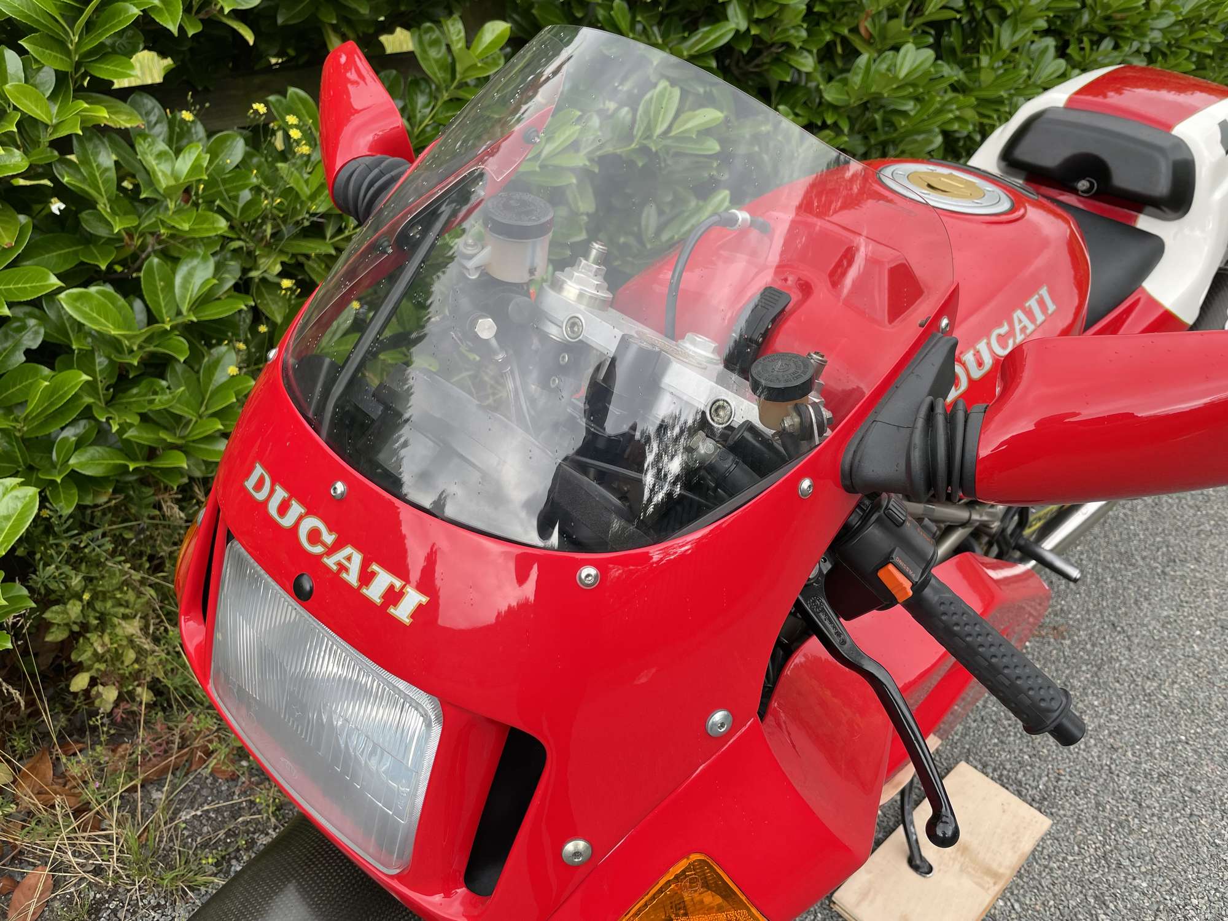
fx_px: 922
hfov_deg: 67.3
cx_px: 614
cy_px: 460
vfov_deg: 53.1
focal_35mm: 26
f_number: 1.6
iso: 32
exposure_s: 1/206
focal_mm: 4.2
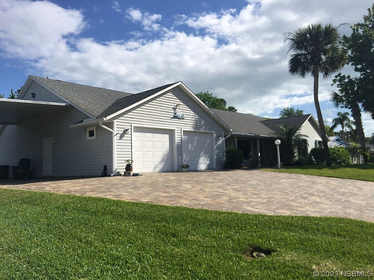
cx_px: 187
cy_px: 140
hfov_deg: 61.7
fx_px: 313
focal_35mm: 29
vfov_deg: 48.2
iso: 25
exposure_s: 1/2481
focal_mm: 4.15
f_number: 2.2
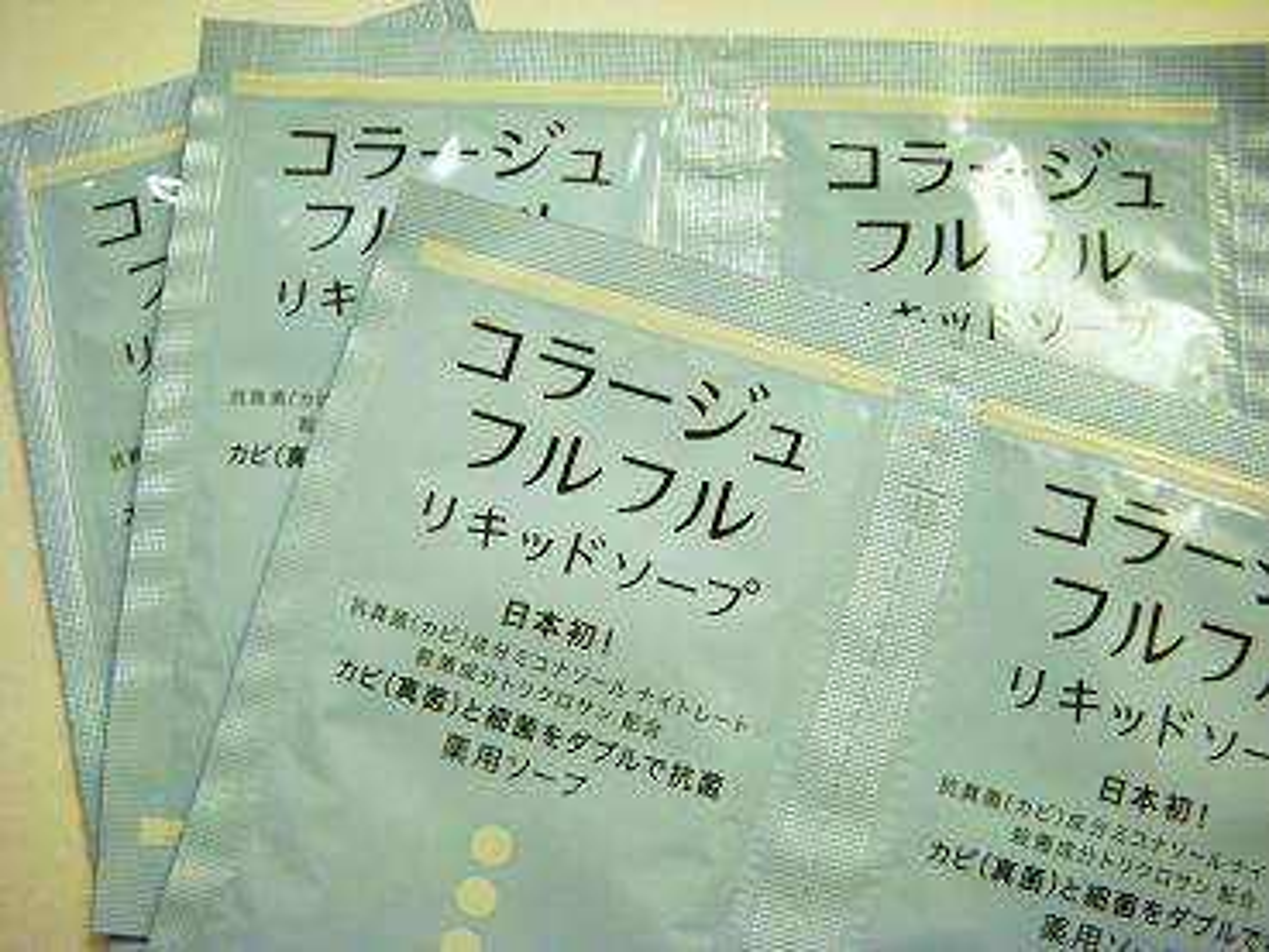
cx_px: 634
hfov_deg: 49.0
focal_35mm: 38
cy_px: 476
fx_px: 1394
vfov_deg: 37.7
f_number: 3.3
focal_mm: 6.3
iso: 200
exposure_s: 1/8
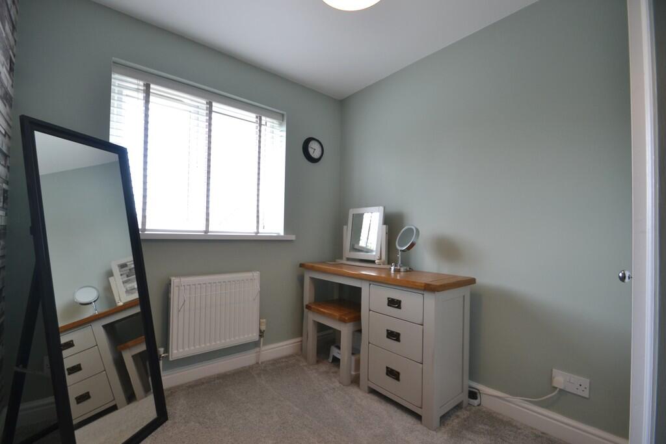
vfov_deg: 77.3
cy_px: 222
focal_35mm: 15
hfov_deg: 100.4
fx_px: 278
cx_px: 333
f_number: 3.5
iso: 400
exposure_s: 1/60
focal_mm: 10
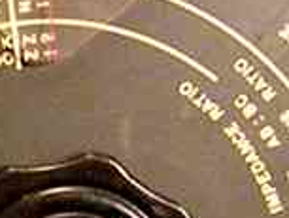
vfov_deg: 6.7
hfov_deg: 8.4
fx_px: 1838
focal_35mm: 220
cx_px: -344
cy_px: 193
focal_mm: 7.4
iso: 1600
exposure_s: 1/15
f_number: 3.2
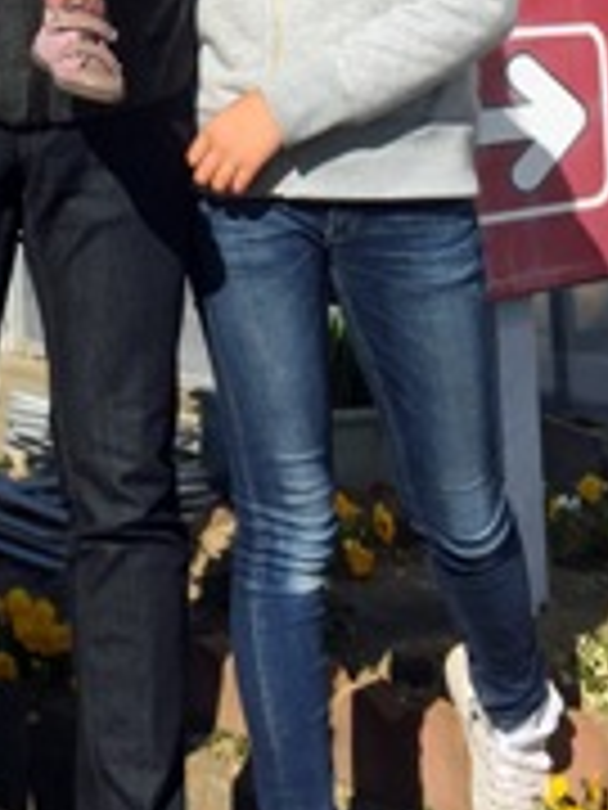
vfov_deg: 20.6
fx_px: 2014
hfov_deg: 16.8
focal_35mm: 86
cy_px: -263
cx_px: 5
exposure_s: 1/2326
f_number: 2.2
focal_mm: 4.15
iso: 32
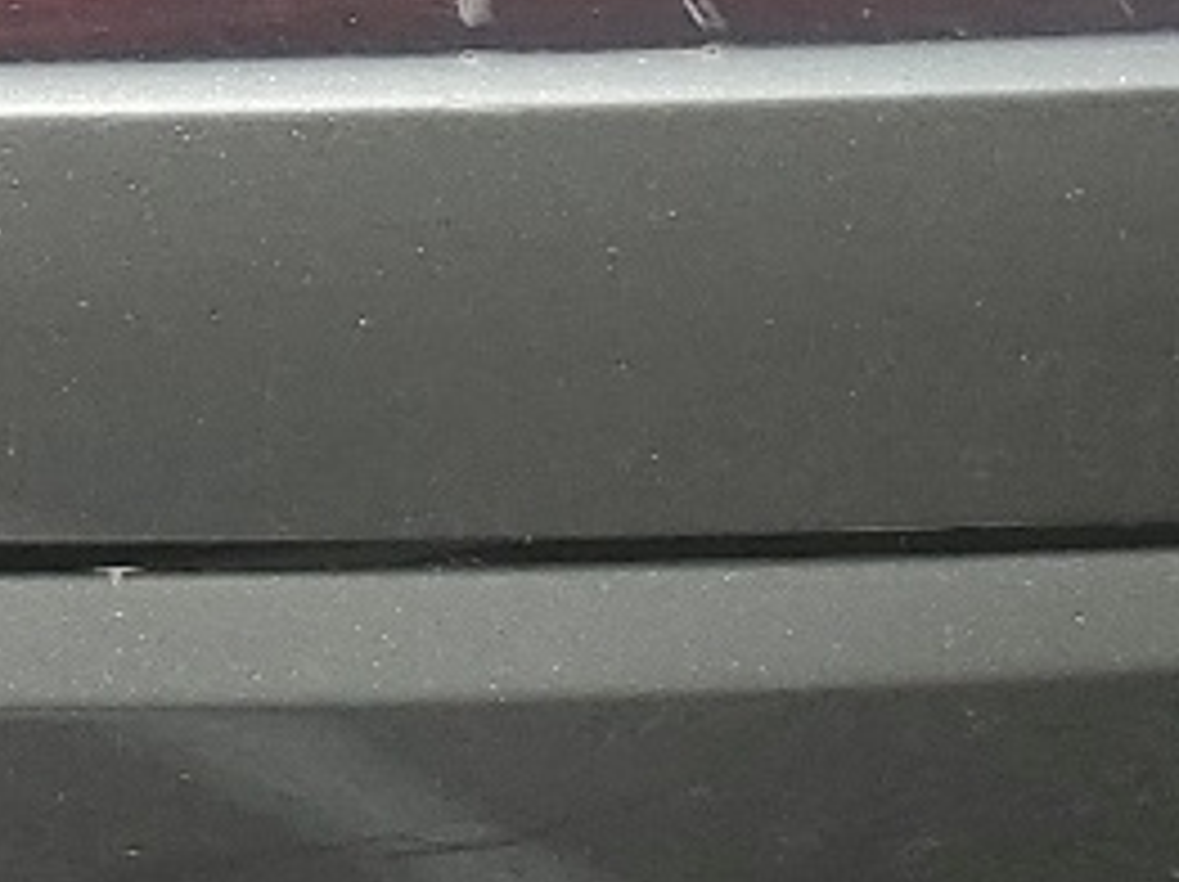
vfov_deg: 9.2
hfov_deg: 11.0
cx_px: -1408
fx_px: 5410
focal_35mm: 159
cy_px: -117
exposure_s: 1/2500
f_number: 1.5
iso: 50
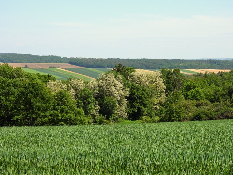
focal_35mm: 106
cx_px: 123
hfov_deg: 18.5
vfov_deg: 14.0
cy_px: 89
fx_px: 714
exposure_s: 1/1250
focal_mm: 17
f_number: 4
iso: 100
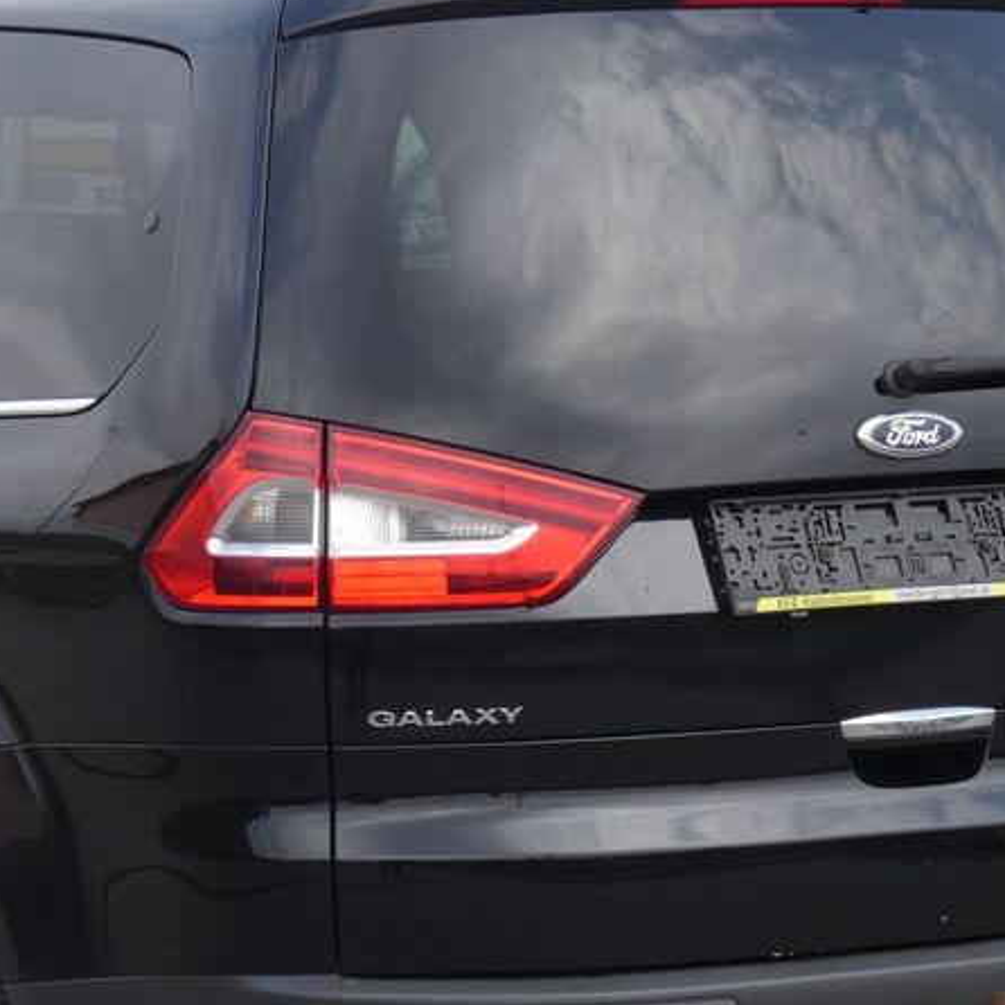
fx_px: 4796
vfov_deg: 12.0
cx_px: 270
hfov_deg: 11.9
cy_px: 577
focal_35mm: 146
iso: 80
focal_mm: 12.9
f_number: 5
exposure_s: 1/125
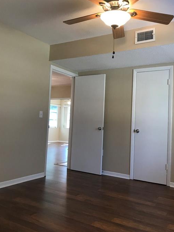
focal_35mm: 32
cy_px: 113
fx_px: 214
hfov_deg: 44.1
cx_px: 98
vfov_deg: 56.8
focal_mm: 3.99
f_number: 1.8
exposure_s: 1/30
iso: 40
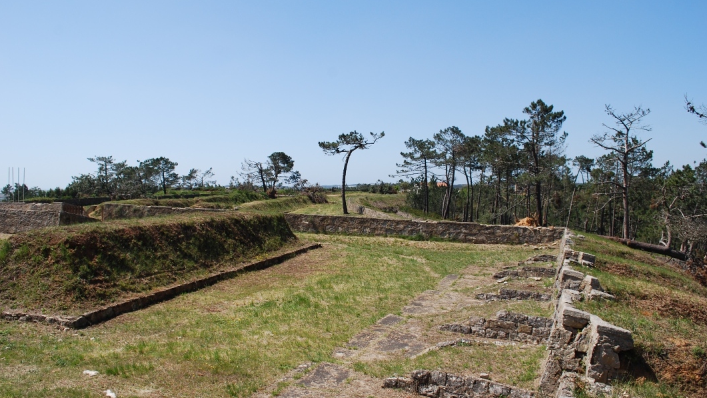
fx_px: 544
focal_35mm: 29
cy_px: 197
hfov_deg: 66.1
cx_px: 348
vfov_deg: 40.2
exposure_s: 1/200
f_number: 7.1
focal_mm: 18
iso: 100
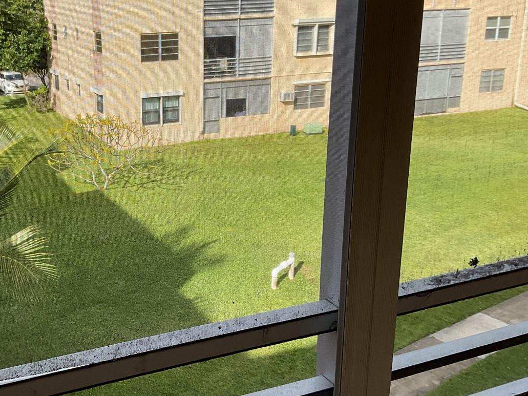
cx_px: 144
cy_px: 176
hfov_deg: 41.1
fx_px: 686
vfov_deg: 32.1
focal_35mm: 45
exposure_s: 1/1412
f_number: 1.8
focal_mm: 3
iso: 16
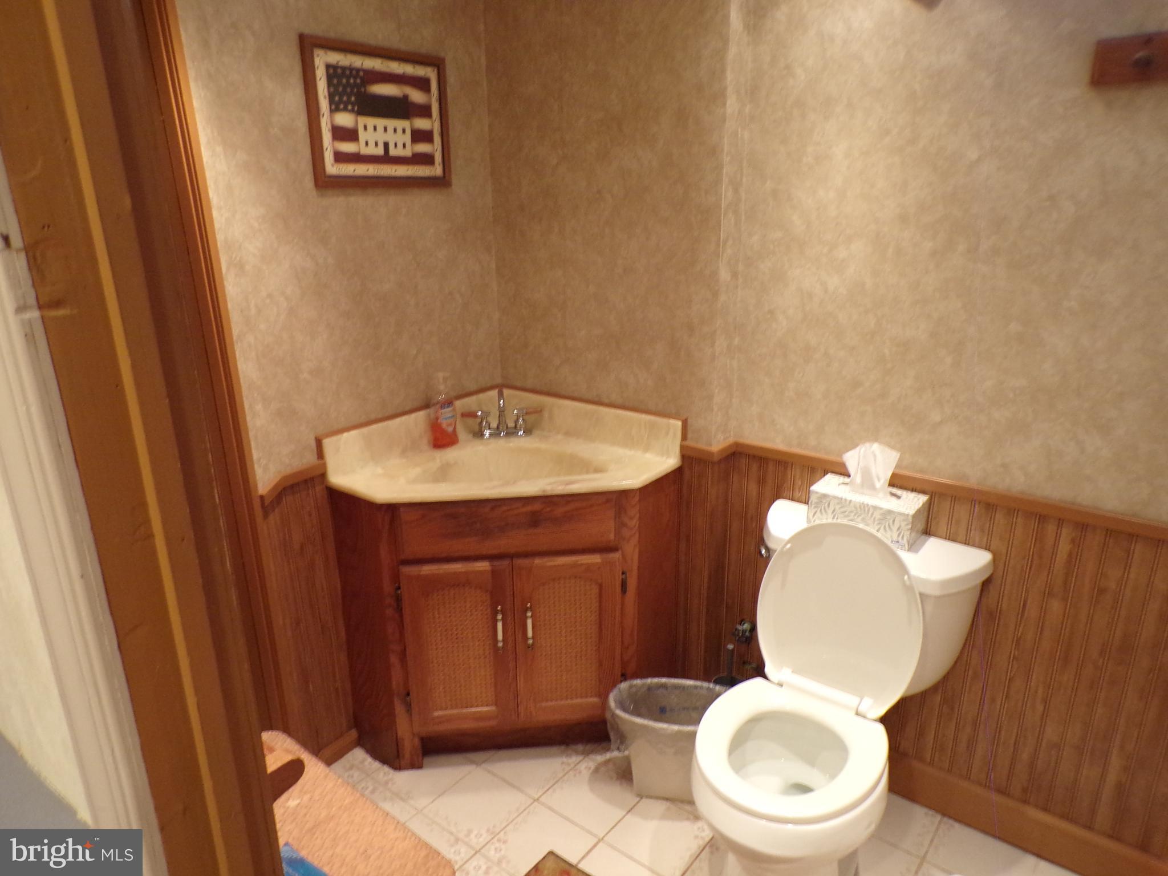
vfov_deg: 56.8
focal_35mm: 24
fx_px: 810
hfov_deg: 71.6
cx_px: 584
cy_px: 438
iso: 200
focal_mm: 4.3
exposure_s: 1/18
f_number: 3
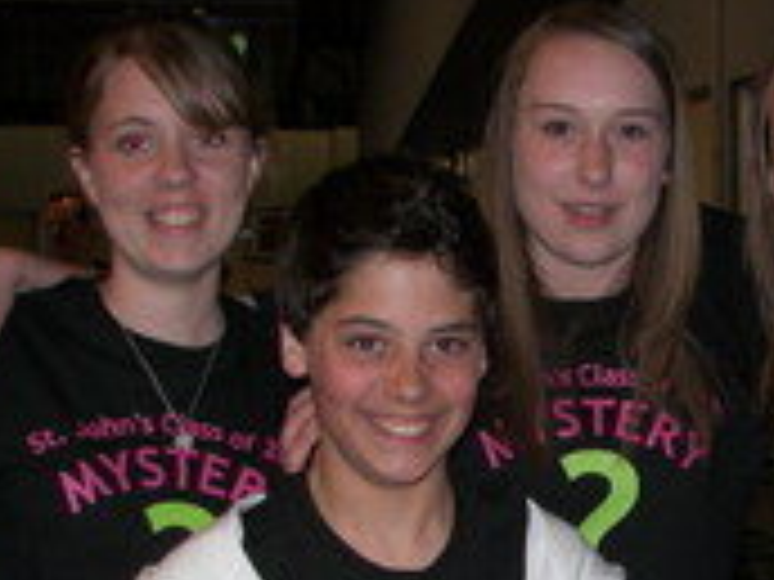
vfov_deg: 17.9
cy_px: 425
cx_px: 605
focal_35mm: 82
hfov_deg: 23.5
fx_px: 1833
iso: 100
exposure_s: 1/30
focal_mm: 6
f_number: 2.8
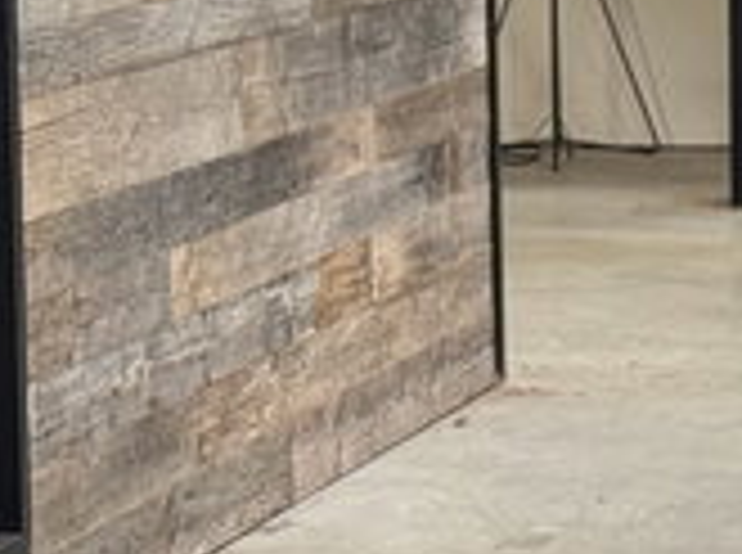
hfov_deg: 8.3
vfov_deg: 6.6
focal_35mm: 224
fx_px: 4791
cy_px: 216
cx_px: 1610
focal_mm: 6.76
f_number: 1.78
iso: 80
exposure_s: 1/100
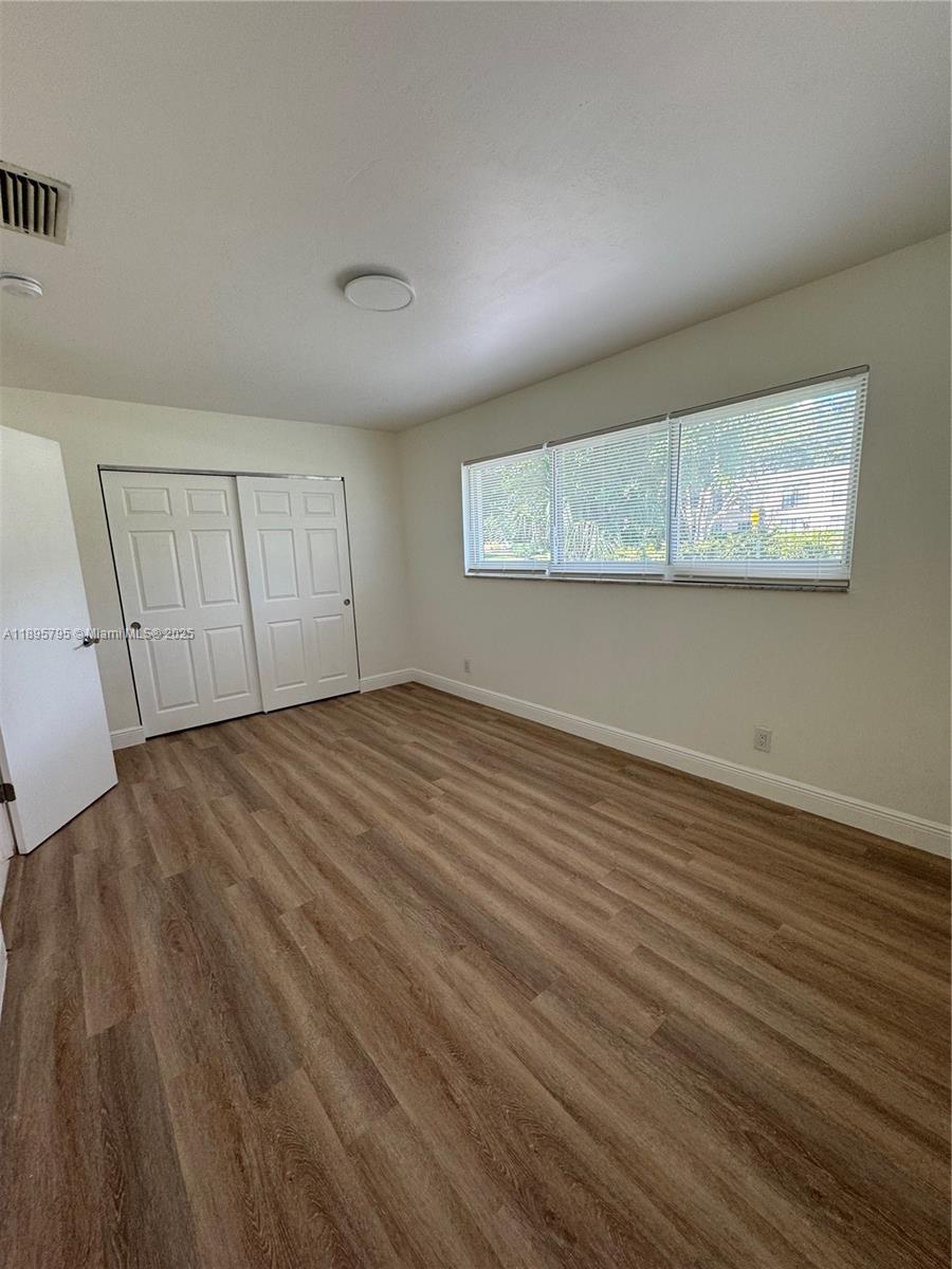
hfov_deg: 85.7
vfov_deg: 102.1
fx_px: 513
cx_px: 476
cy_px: 634
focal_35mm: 14
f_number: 2.2
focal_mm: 2.22
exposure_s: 1/120
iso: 80
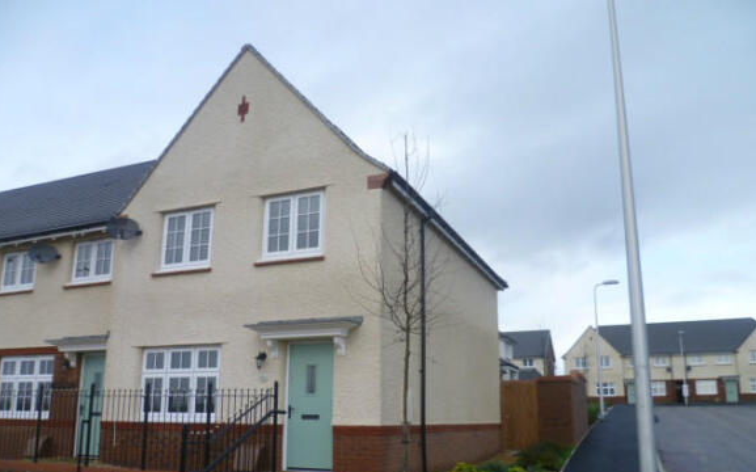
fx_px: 618
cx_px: 377
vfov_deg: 41.7
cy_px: 275
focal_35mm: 30
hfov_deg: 62.9
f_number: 2.8
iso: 80
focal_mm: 5
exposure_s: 1/250
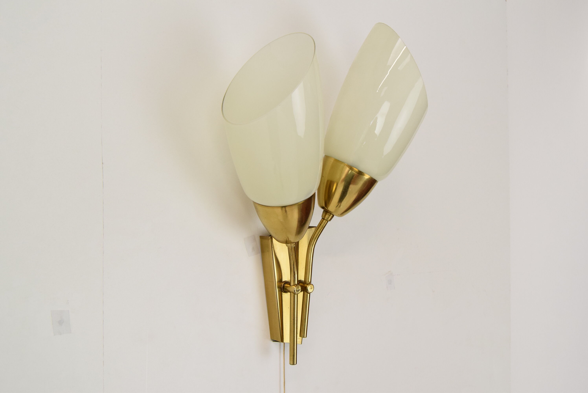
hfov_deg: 49.5
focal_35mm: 39
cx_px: 294
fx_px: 637
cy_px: 196
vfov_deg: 34.3
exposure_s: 1/250
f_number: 8
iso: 1600
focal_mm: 26
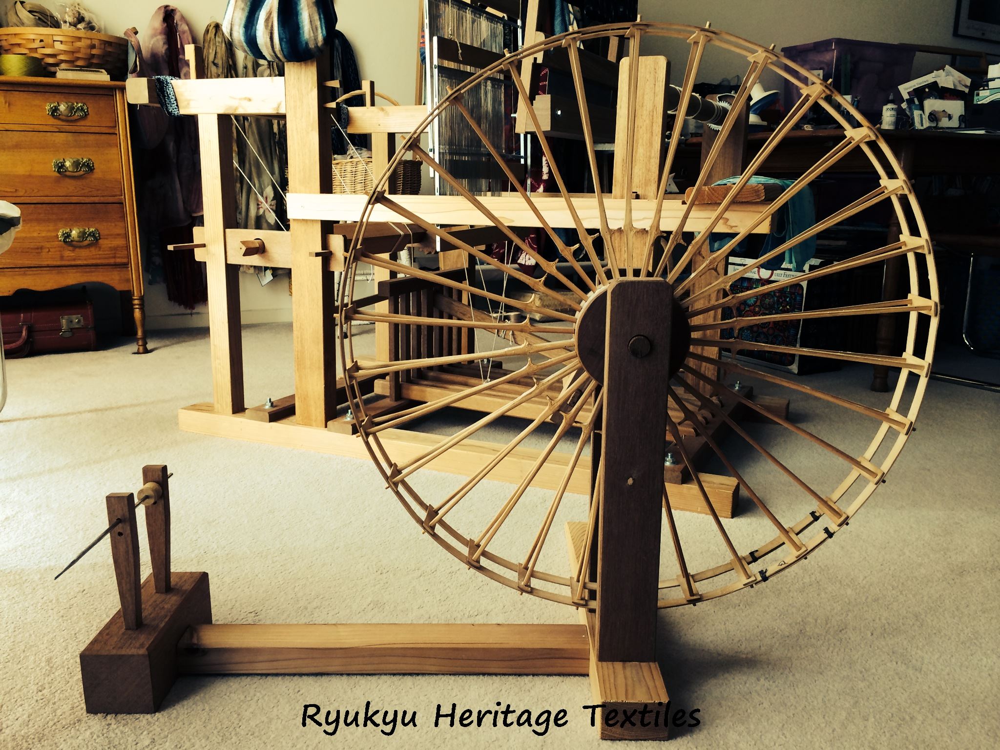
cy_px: 375
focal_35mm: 30
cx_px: 500
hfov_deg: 60.0
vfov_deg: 46.8
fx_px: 867
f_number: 2.2
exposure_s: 1/30
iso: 80
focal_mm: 4.12
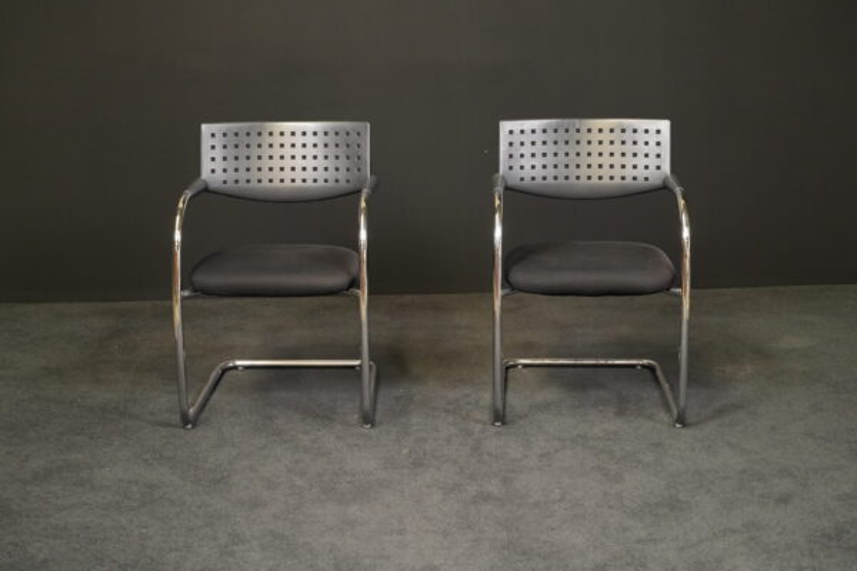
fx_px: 1285
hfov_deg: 36.9
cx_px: 428
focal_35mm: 54
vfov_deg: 25.1
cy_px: 286
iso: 5000
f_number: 7.1
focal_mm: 54
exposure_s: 1/100
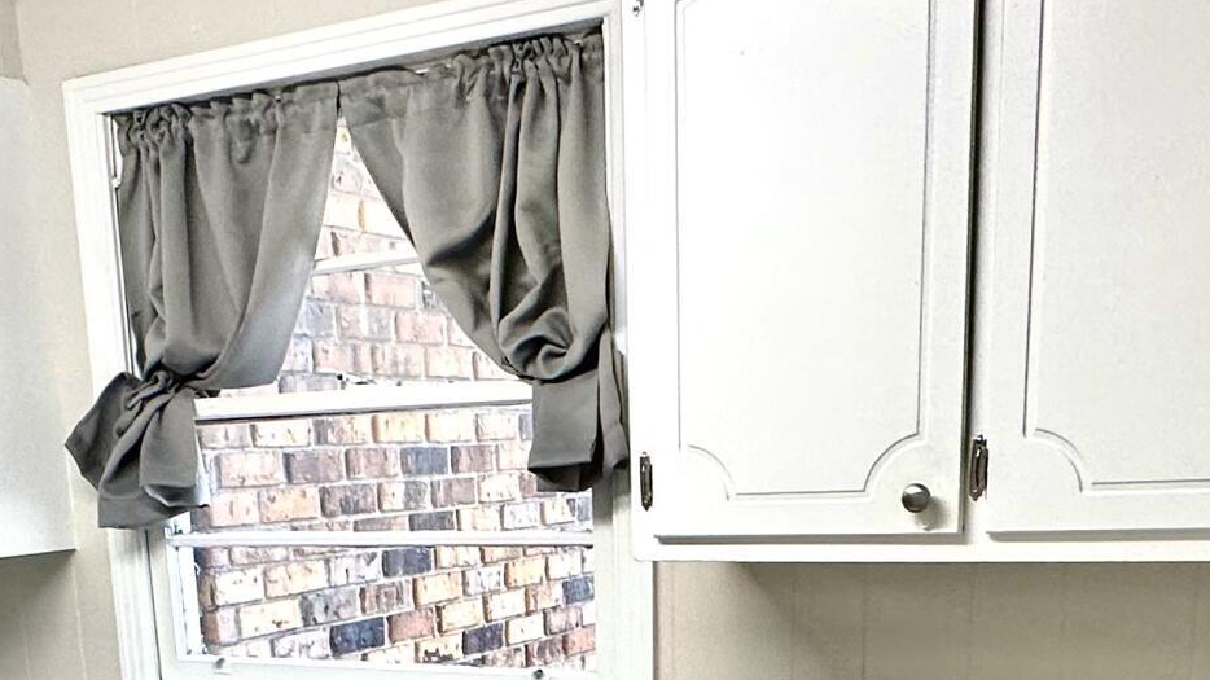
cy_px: 850
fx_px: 1572
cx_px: 474
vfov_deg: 22.2
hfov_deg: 41.9
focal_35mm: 49
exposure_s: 1/120
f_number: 2.2
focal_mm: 2.22
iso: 200
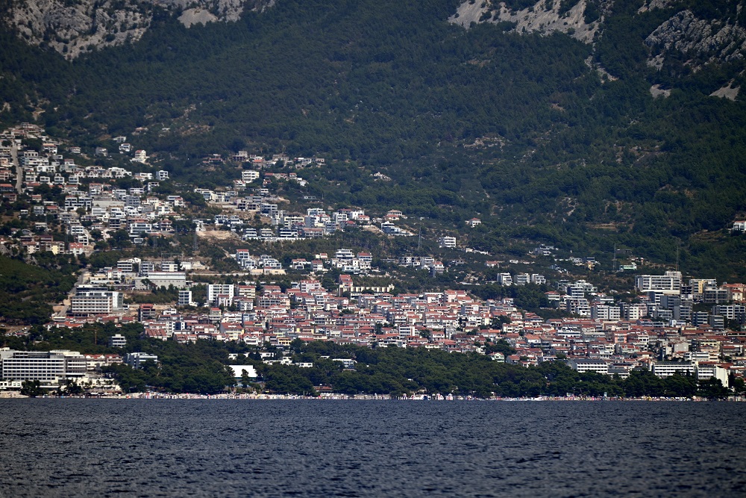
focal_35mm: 300
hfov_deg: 6.9
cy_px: 249
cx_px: 373
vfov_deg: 4.6
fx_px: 6217
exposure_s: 1/800
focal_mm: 300
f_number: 5.6
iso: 100
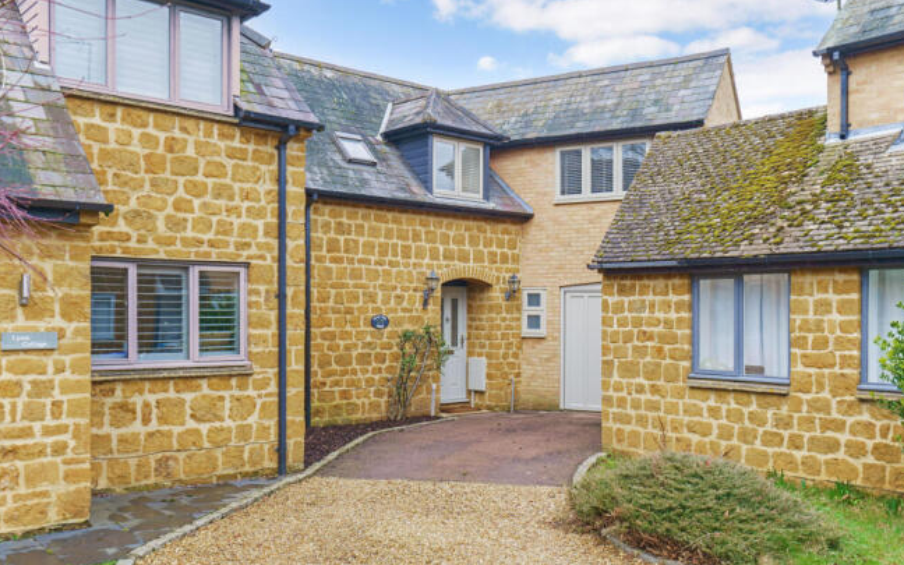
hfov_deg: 56.7
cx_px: 454
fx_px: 838
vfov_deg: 37.3
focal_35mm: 34
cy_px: 269
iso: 400
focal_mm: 33
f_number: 8
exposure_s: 1/50
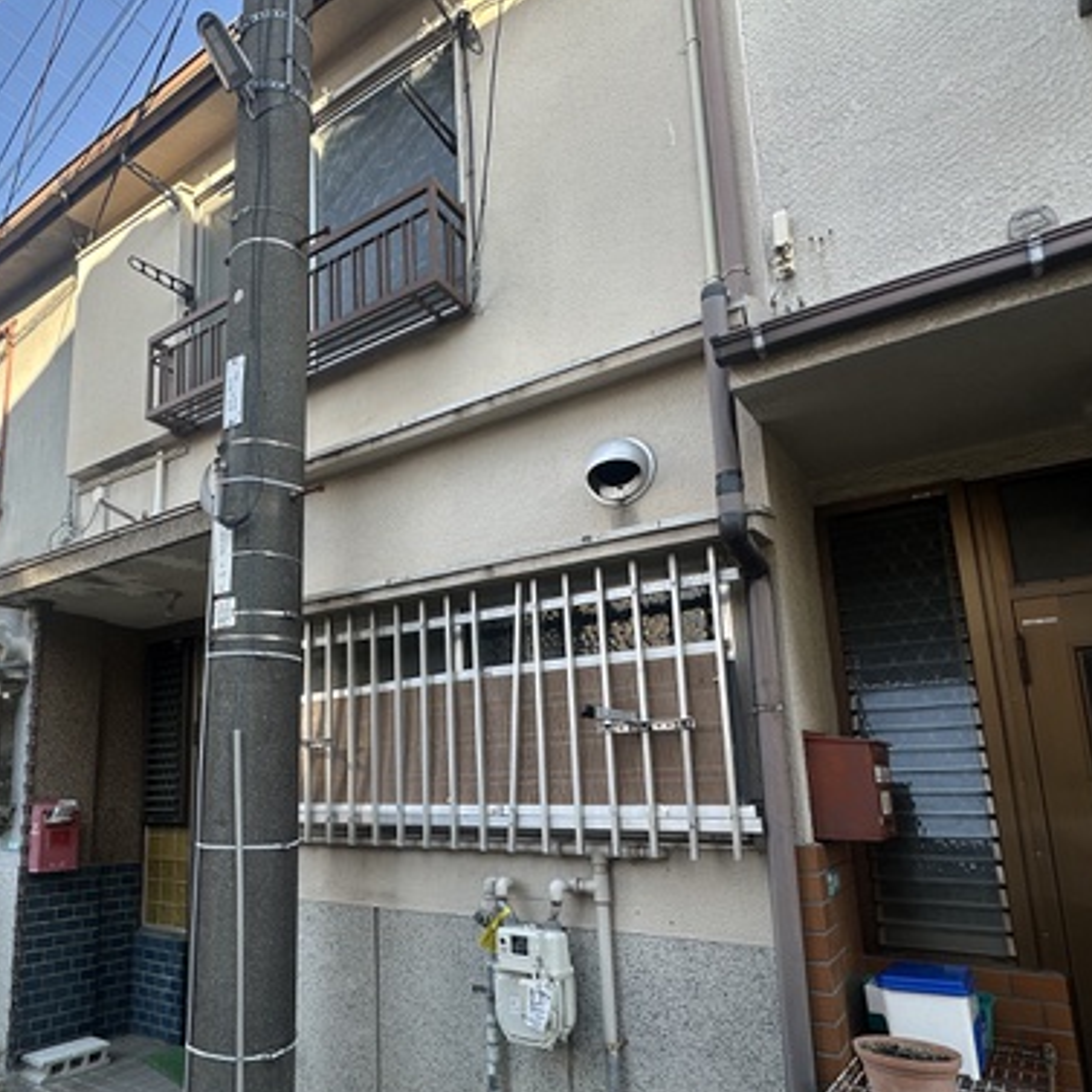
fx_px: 821
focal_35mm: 23
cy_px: 642
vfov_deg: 66.8
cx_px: 324
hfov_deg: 64.6
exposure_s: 1/218
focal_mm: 2.22
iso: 40
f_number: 2.2
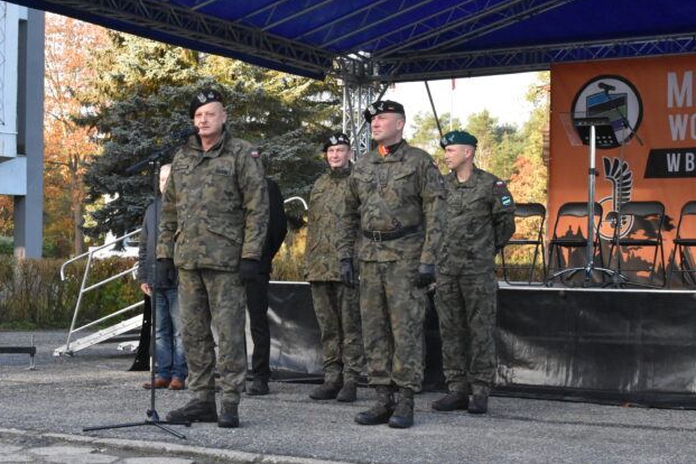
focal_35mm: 69
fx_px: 1324
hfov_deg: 29.4
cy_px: 231
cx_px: 344
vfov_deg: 19.9
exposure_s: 1/640
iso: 6400
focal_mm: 45
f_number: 13
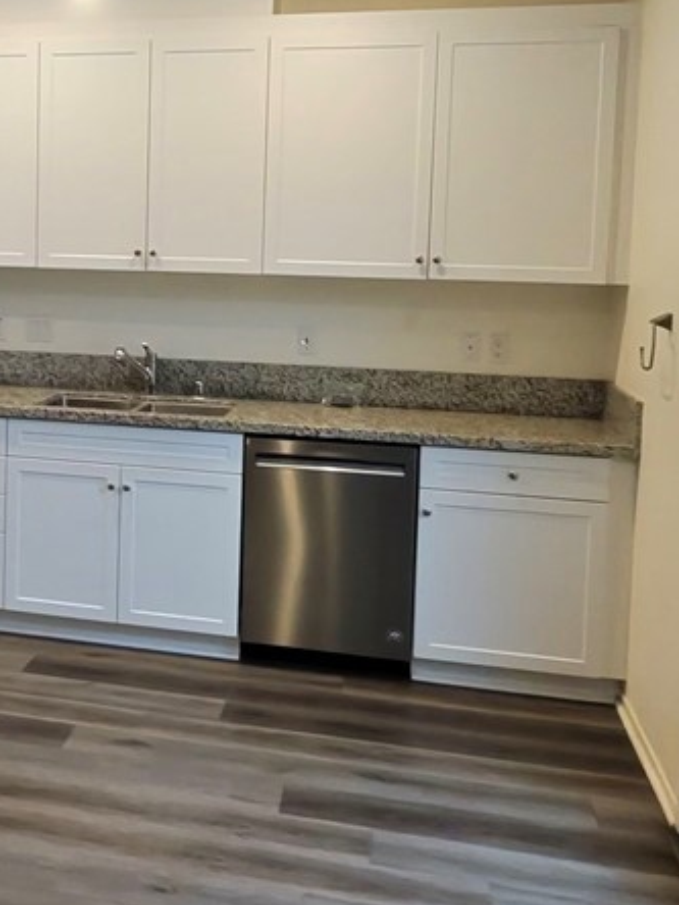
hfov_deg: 43.1
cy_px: 304
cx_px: 75
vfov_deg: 58.6
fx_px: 785
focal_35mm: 30
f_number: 2.2
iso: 456
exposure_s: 1/59.9
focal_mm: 2.24
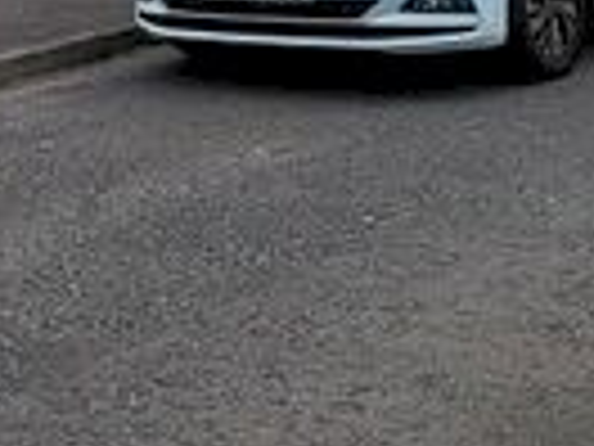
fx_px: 2179
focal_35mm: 127
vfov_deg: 10.5
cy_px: -498
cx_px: -202
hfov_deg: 14.8
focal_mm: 5
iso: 40
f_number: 1.8
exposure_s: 1/2228
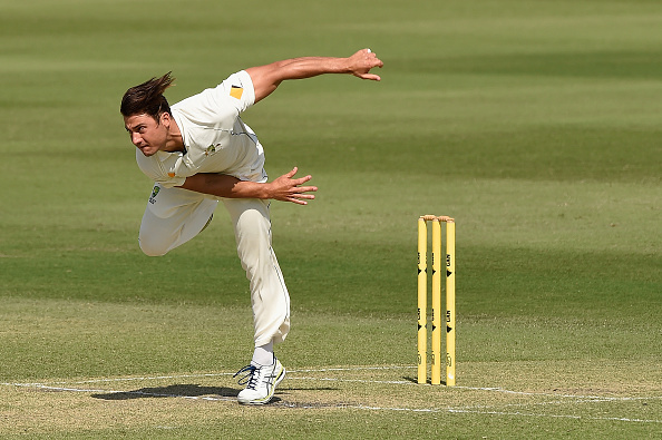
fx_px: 10105
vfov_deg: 2.5
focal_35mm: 550
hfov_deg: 3.8
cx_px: 331
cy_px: 220
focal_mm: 550
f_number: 8
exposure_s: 1/2500
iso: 500
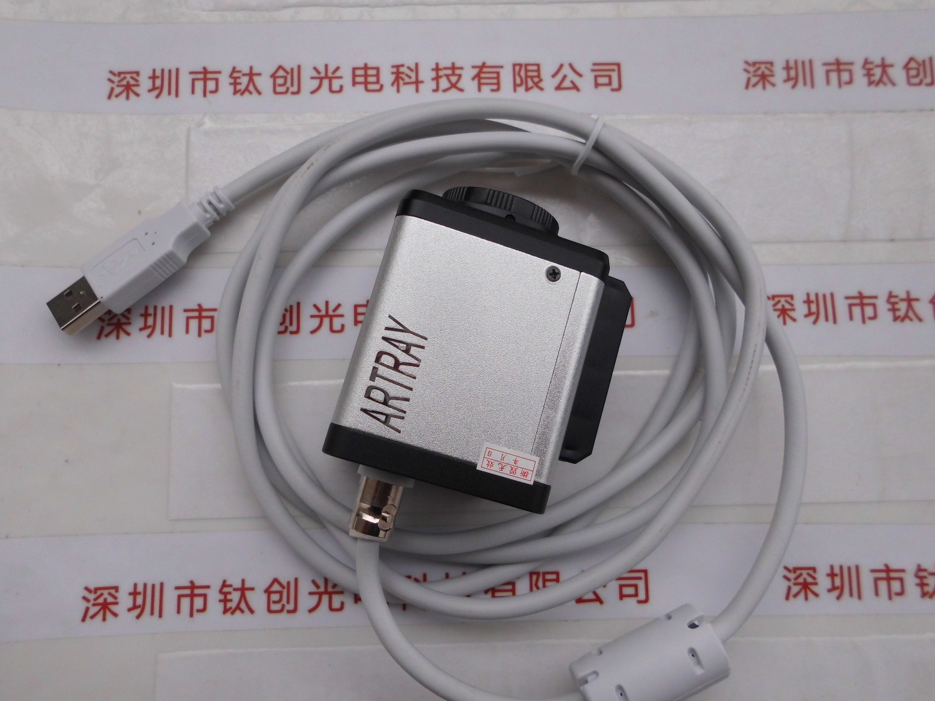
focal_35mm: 26
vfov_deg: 53.1
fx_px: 702
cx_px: 468
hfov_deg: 67.3
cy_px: 350
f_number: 3.2
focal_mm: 4.6
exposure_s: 1/279
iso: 100
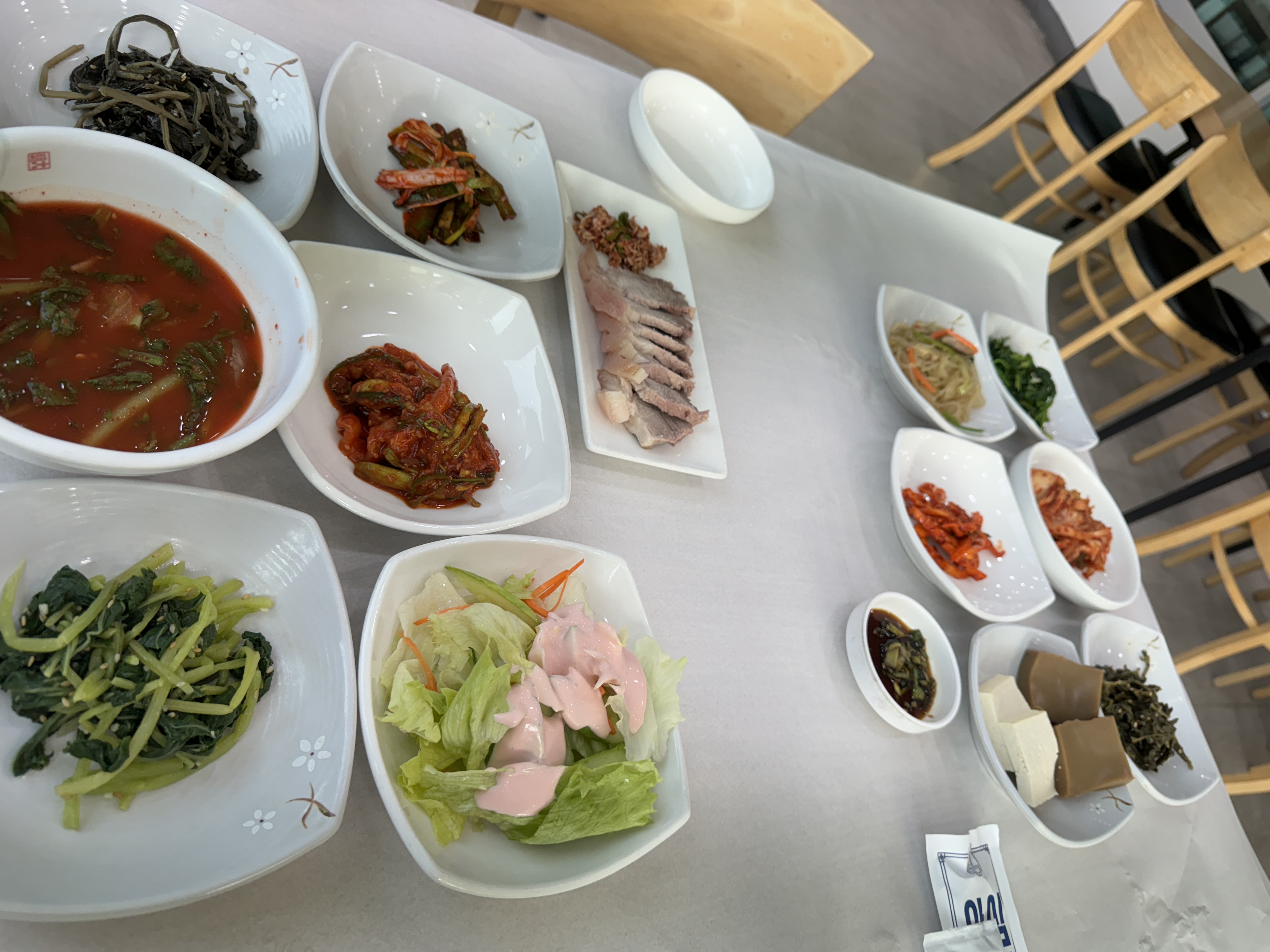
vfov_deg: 56.8
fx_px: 881
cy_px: 476
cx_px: 635
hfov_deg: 71.6
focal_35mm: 24
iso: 80
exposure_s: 1/495
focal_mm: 6.86
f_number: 1.78
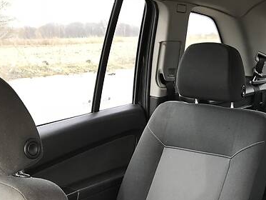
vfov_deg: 23.8
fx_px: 461
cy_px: 178
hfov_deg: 30.2
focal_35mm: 60
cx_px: 258
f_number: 1.8
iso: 32
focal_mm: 4
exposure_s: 1/45
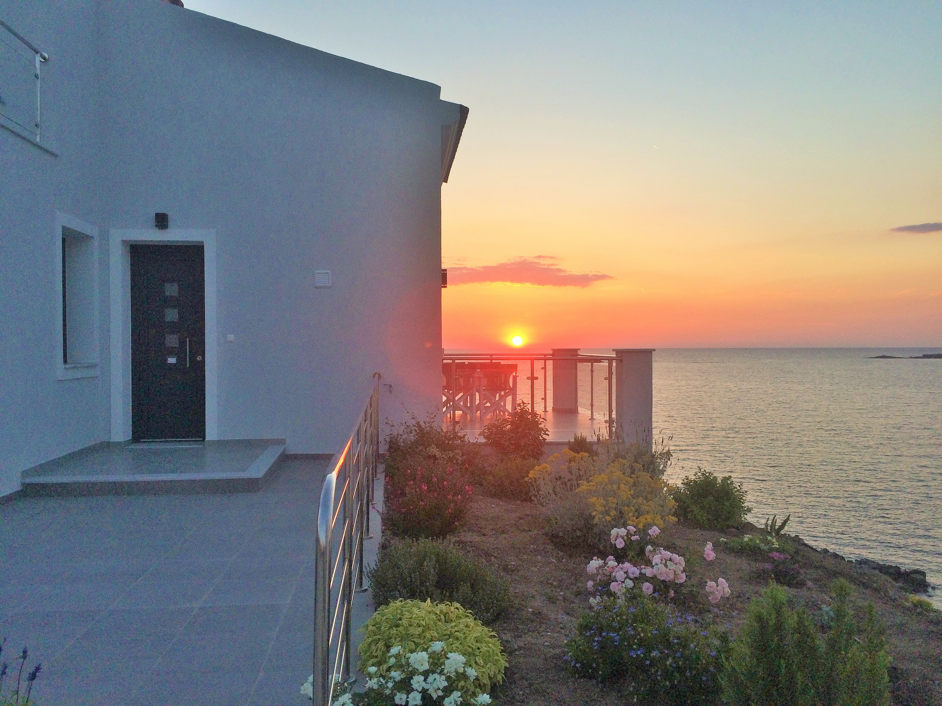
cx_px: 471
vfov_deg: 48.2
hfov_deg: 61.7
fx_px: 789
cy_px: 353
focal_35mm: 29
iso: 32
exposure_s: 1/441
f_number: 2.2
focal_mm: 4.15
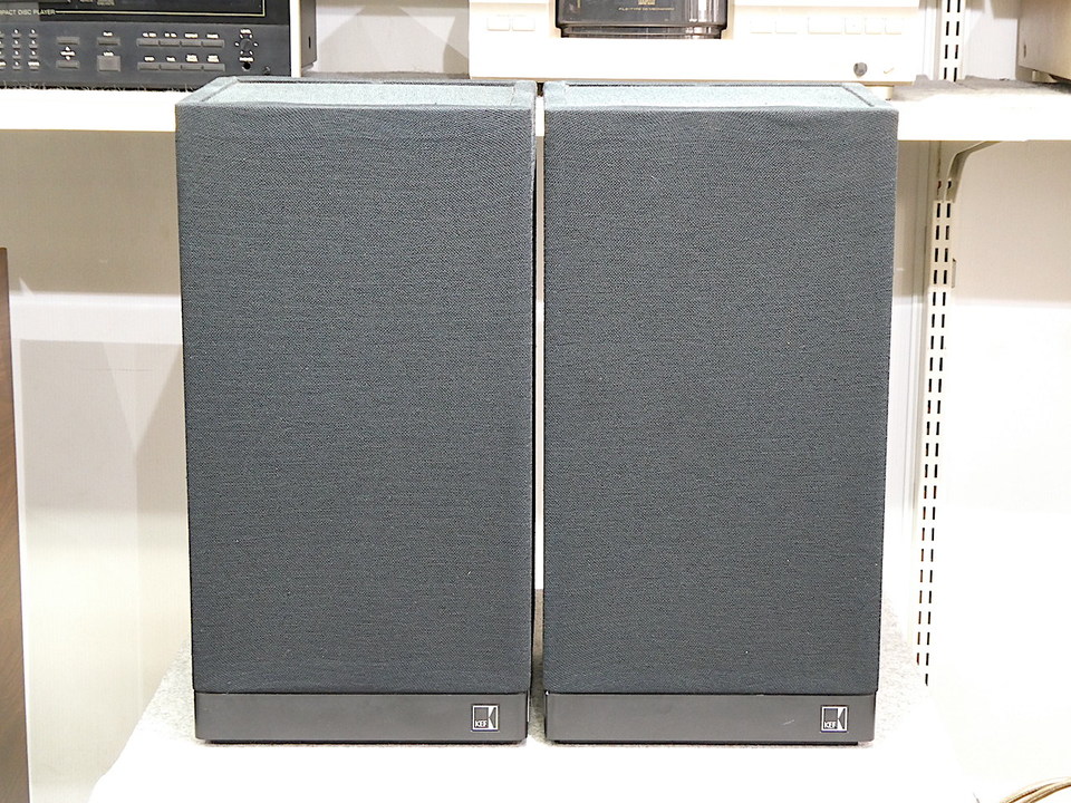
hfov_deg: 27.8
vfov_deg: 21.0
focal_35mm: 70
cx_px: 536
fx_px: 2166
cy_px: 402
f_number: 5.3
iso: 400
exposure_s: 1/2.5
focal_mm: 12.5
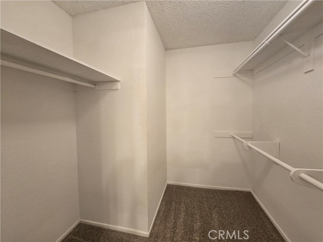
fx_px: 121
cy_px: 121
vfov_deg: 89.9
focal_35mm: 13
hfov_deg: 106.2
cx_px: 162
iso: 200
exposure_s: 1/60
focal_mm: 2.2
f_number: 2.2
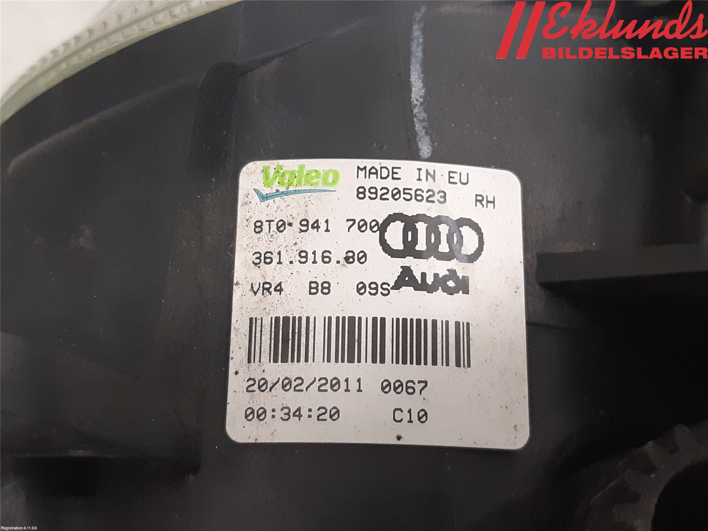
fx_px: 532
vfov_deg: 53.1
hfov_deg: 67.3
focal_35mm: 26
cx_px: 354
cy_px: 266
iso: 250
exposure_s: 1/50
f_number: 1.7
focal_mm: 3.93
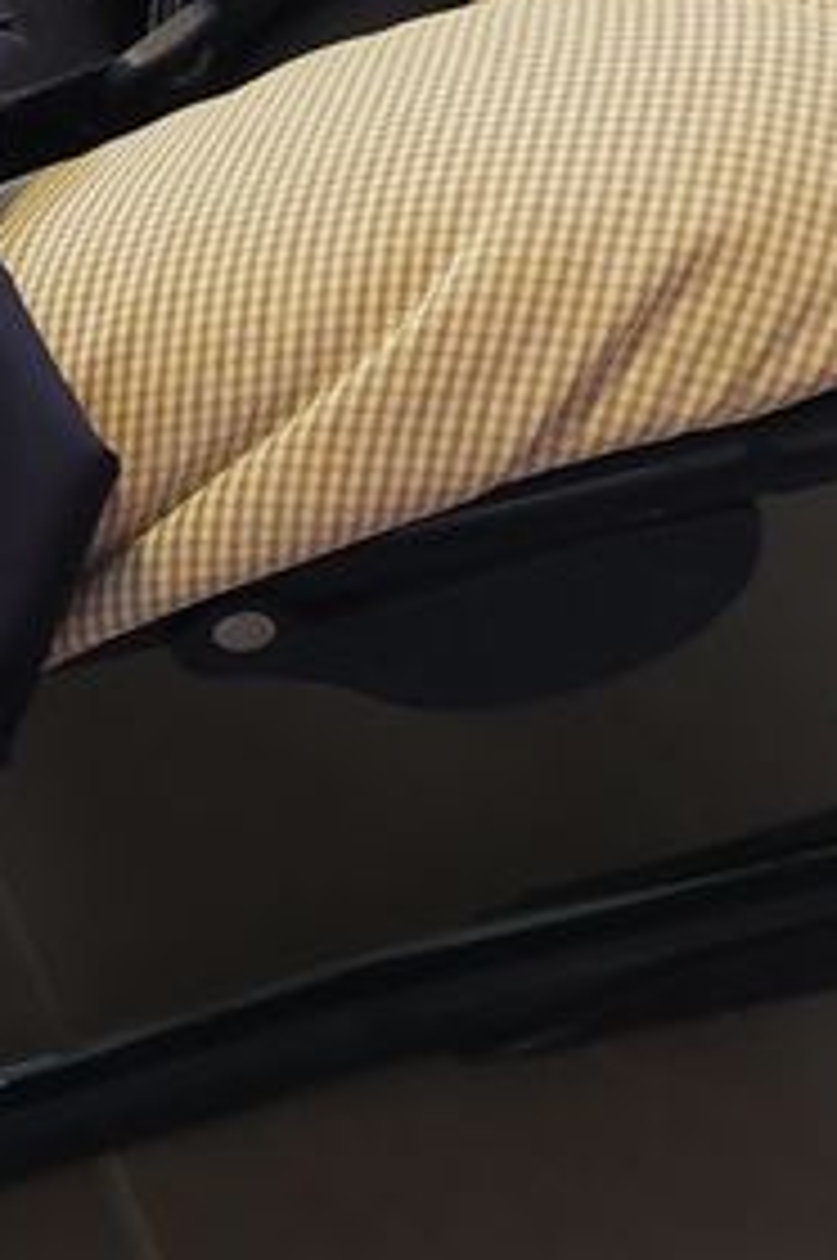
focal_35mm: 93
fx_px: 3251
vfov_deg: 20.8
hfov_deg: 12.9
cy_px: -144
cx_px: -819
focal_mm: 5.23
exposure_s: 1/33
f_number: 1.8
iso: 500
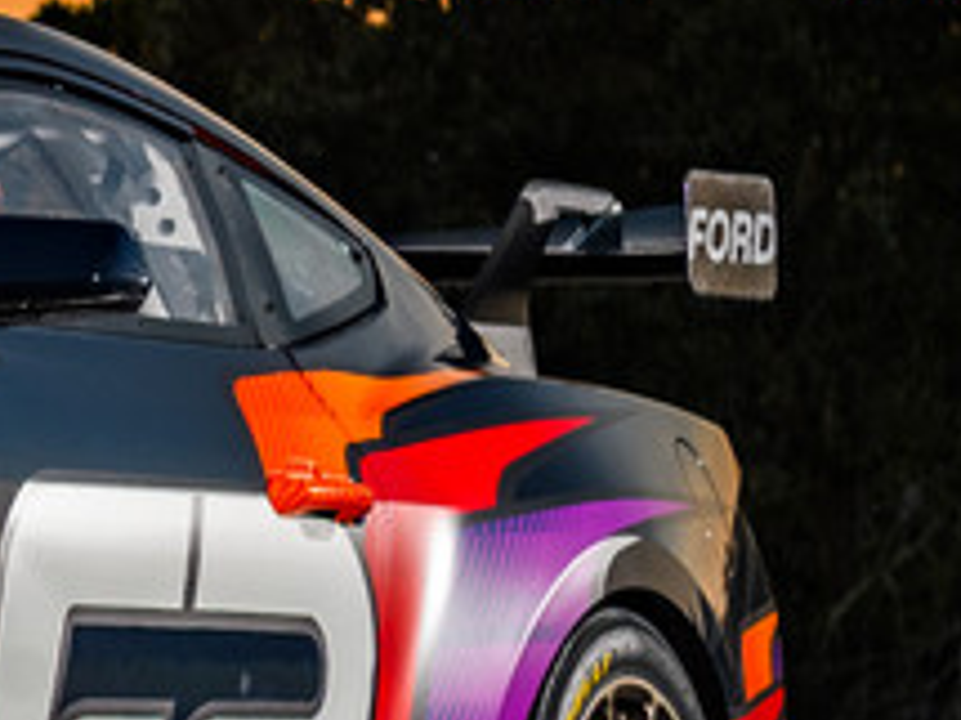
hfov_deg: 5.0
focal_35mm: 387
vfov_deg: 3.8
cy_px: 756
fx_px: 10738
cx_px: -1278
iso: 100
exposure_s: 1/125
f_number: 4
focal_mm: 48
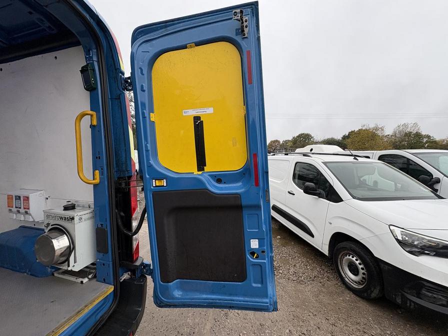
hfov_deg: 102.1
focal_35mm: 14
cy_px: 168
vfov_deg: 85.7
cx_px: 224
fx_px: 181
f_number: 2.2
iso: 40
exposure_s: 1/134
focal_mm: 2.22
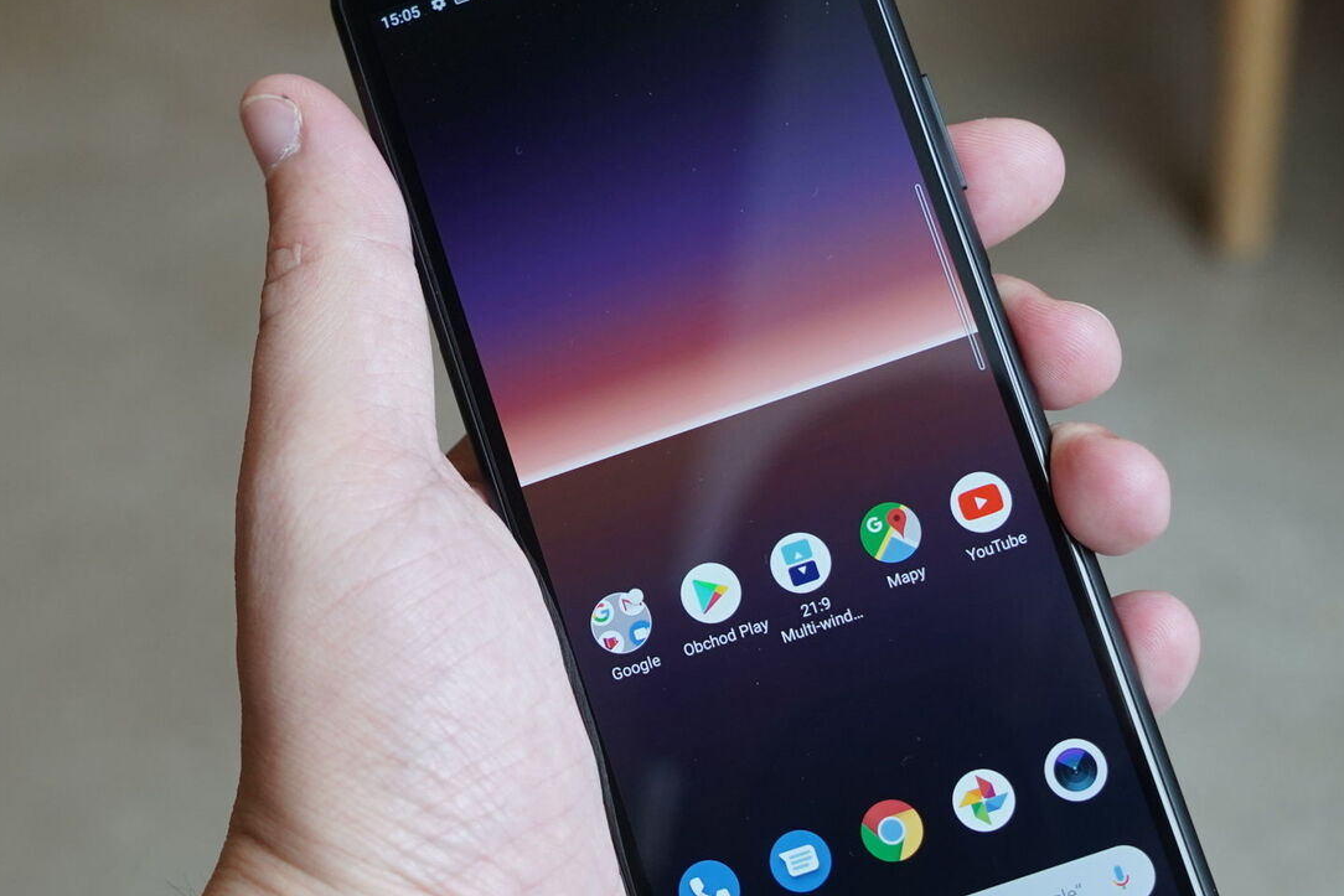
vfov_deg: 21.9
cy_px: 480
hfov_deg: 32.3
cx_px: 760
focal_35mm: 62
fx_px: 2315
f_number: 5
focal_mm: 35
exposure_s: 1/200
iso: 1250
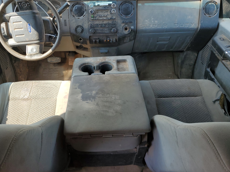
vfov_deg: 46.8
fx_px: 199
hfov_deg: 59.9
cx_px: 105
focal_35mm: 30
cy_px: 85
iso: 50
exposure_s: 1/345
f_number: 1.5
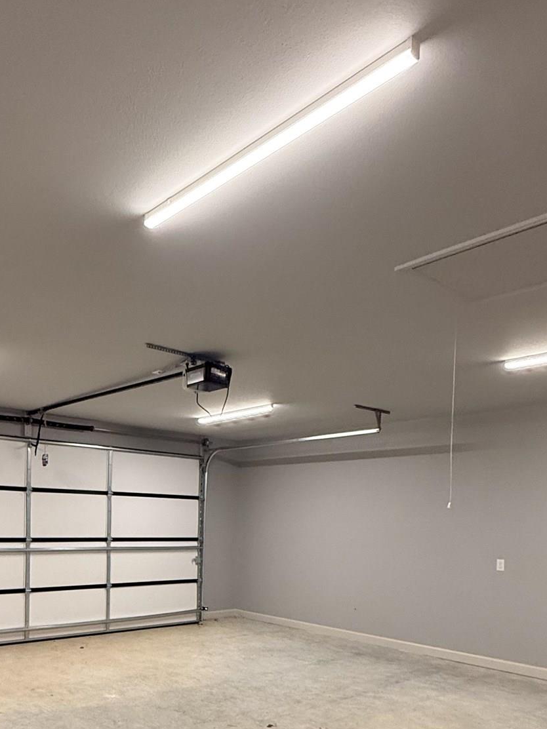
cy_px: 533
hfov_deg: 47.1
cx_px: 163
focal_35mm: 29
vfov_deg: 58.9
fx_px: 611
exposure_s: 1/120
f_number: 2.2
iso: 500
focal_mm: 2.22
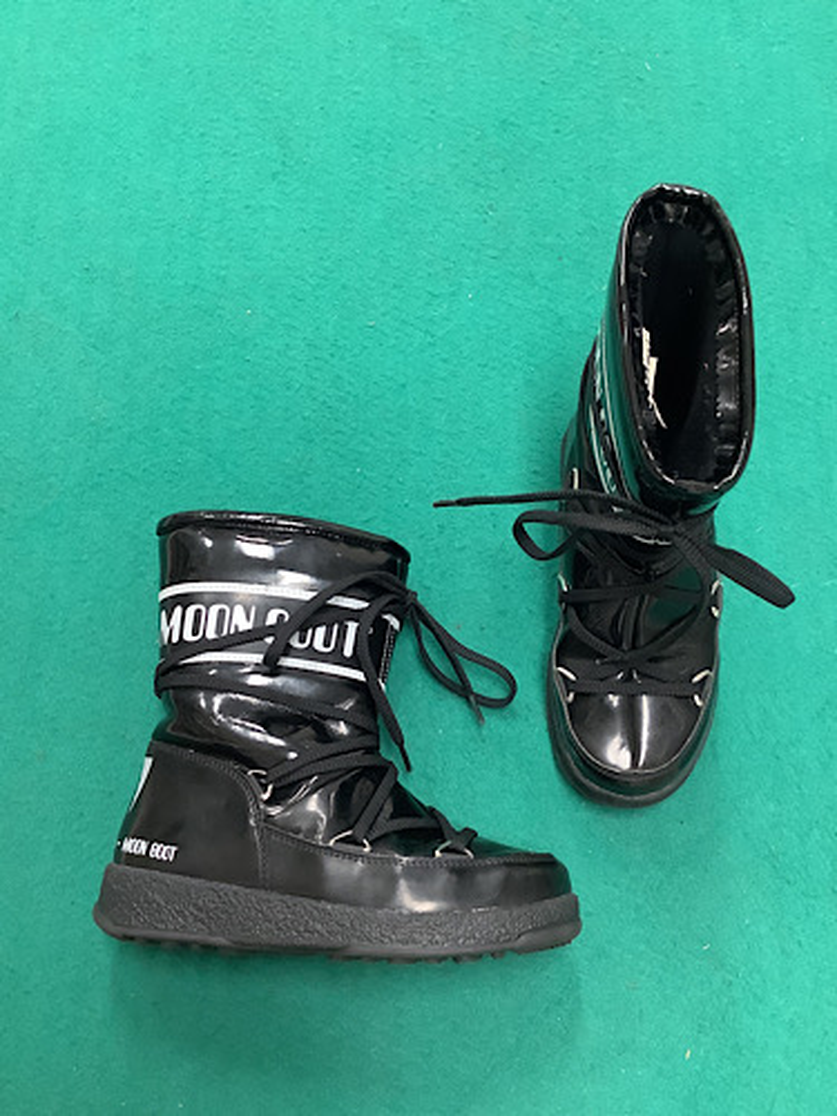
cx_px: 418
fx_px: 999
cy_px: 558
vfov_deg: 58.4
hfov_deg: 45.4
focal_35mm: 31
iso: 320
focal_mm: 3.3
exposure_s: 1/33
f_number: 2.4
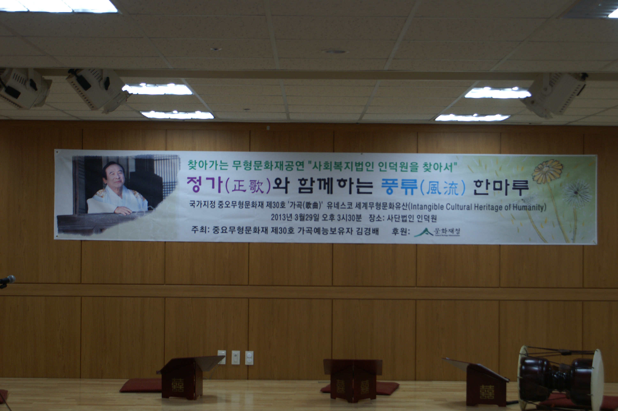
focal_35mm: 68
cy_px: 206
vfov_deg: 20.1
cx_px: 309
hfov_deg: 29.9
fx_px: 1158
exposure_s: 1/80
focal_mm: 45
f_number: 5.6
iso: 400
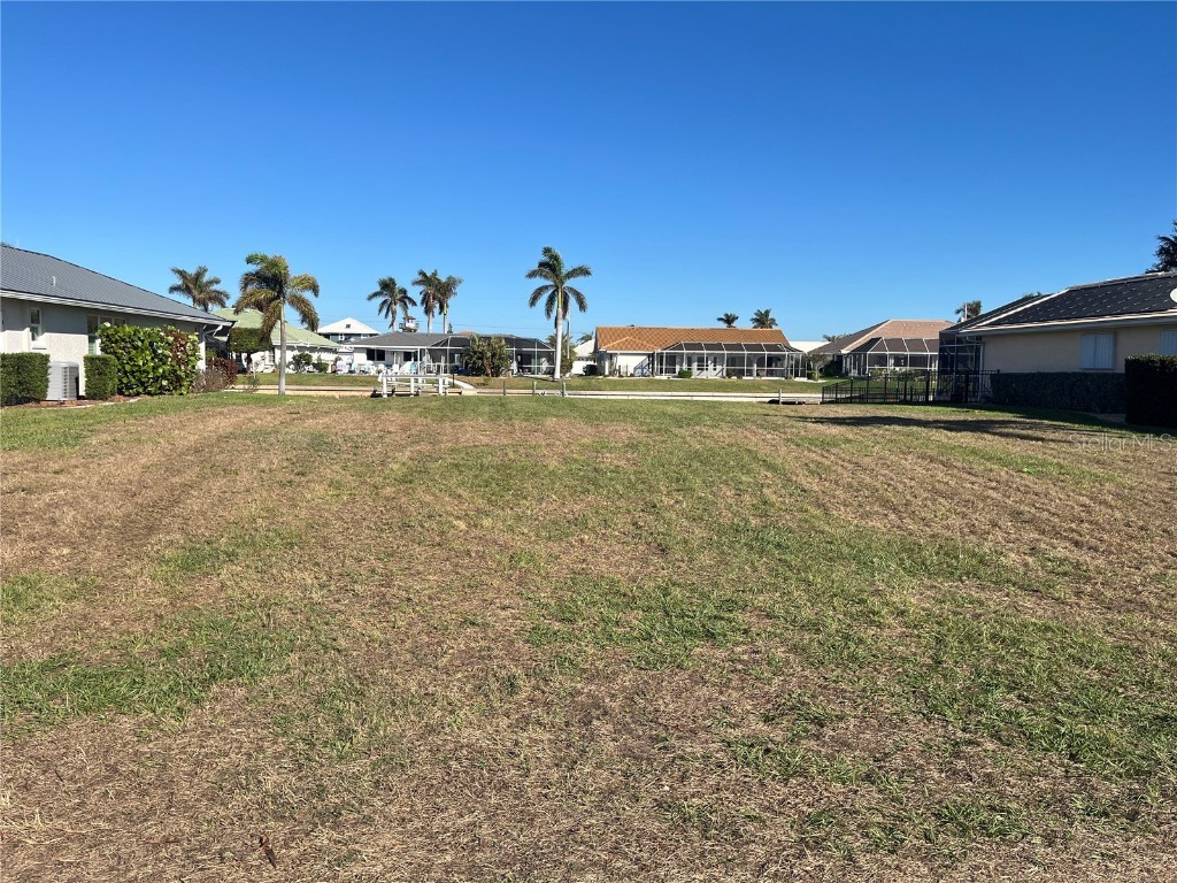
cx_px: 588
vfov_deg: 53.1
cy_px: 442
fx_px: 884
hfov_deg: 67.3
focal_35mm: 26
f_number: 1.6
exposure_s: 1/4149
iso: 50
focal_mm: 5.1
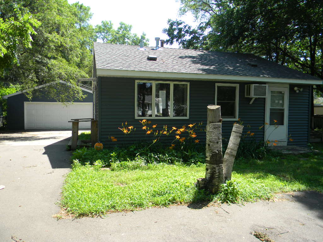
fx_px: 261
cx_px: 162
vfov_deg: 49.7
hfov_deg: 63.4
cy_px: 121
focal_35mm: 28
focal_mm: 5
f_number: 3.5
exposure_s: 1/210
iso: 80
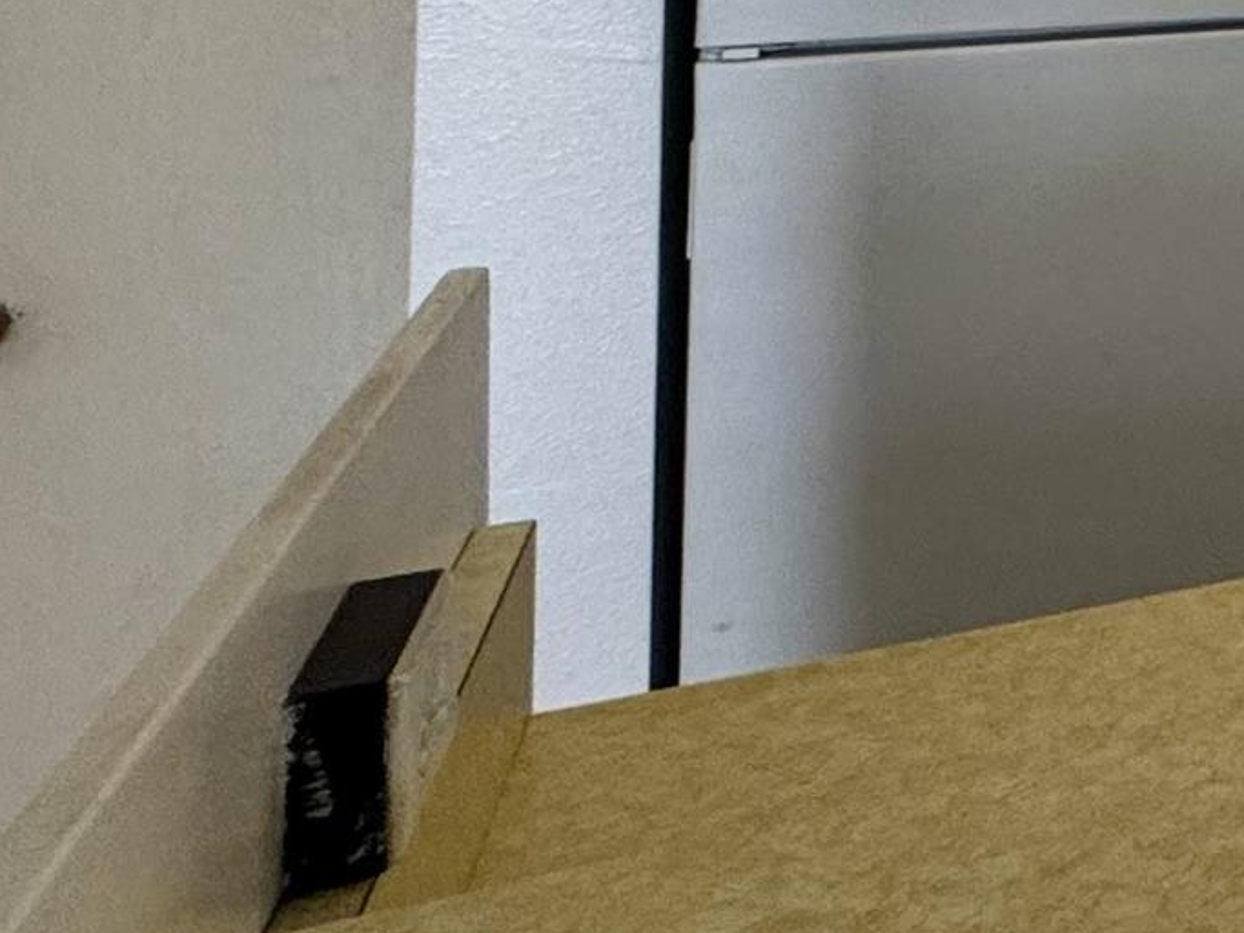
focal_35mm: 63
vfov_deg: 20.7
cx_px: 2357
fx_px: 2264
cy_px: -357
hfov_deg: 20.0
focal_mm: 2.22
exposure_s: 1/120
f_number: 2.2
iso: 160
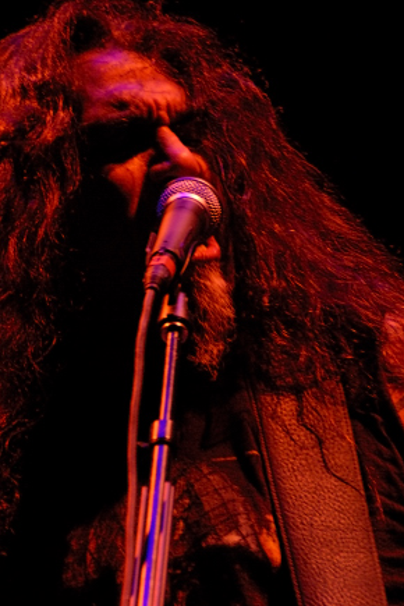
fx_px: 5925
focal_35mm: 352
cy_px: 318
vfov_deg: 5.9
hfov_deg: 3.9
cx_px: 212
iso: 1000
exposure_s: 1/80
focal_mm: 170
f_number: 5.6
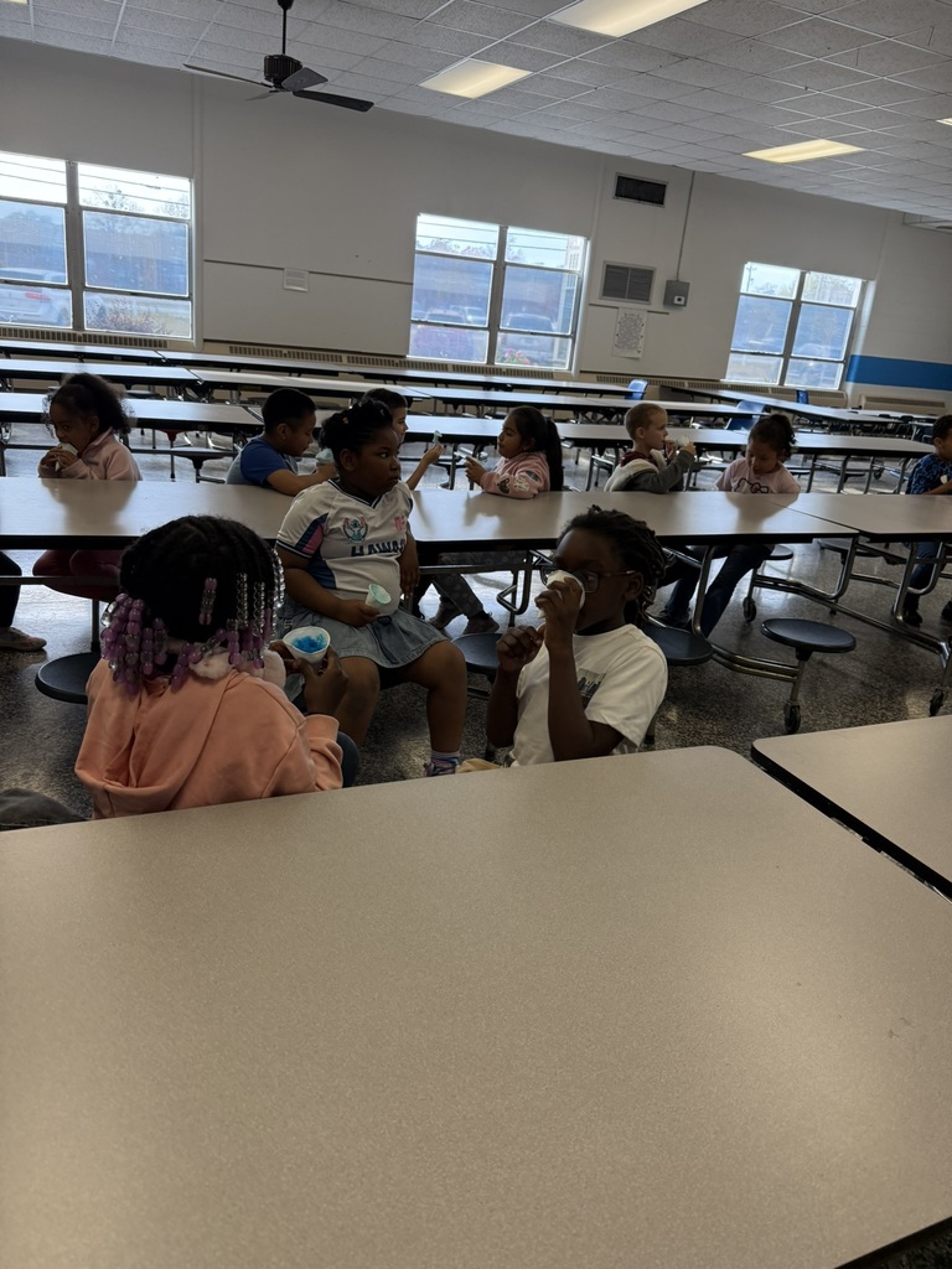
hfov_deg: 56.8
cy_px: 634
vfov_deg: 71.6
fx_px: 880
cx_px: 476
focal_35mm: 24
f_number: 1.78
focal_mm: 6.76
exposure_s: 1/127
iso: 200
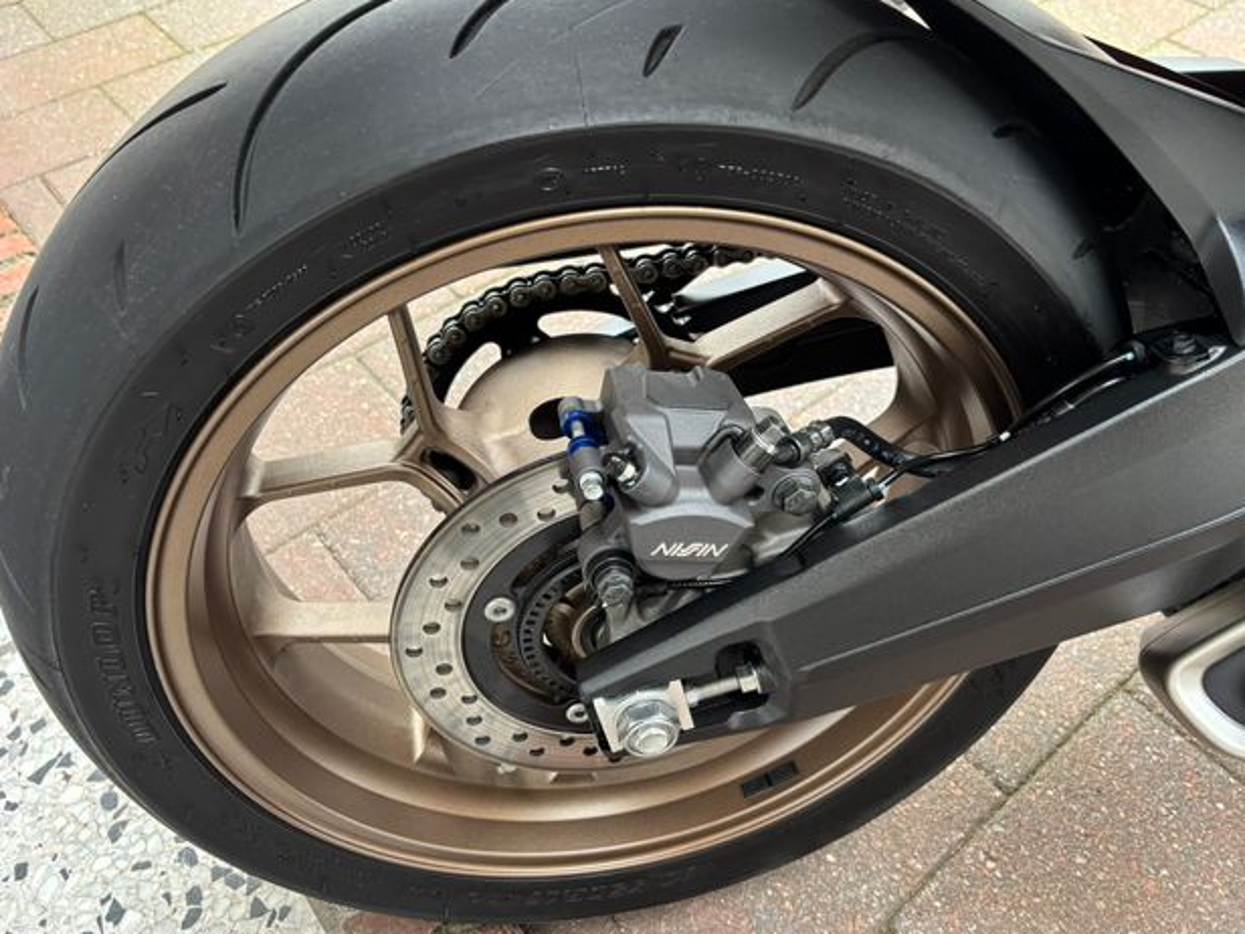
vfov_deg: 51.3
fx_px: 971
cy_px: 479
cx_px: 614
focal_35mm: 27
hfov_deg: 65.3
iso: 125
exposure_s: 1/60
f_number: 1.6
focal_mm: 5.96
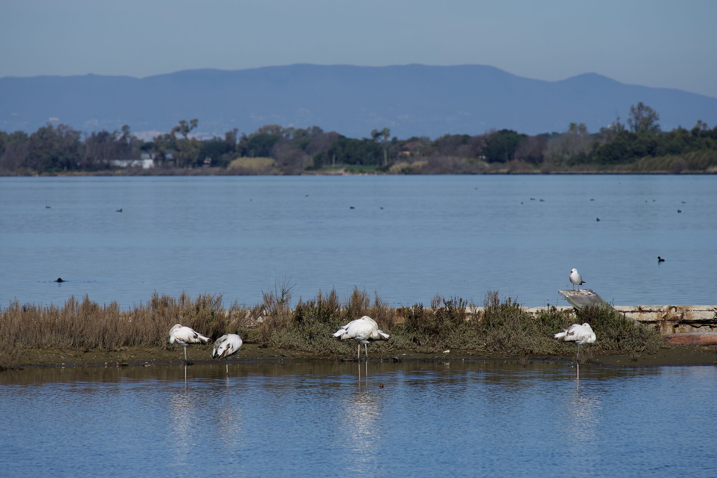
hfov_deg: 6.9
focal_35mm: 300
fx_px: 5975
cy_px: 239
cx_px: 358
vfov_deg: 4.6
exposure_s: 1/2000
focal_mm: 200
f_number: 6.3
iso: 250
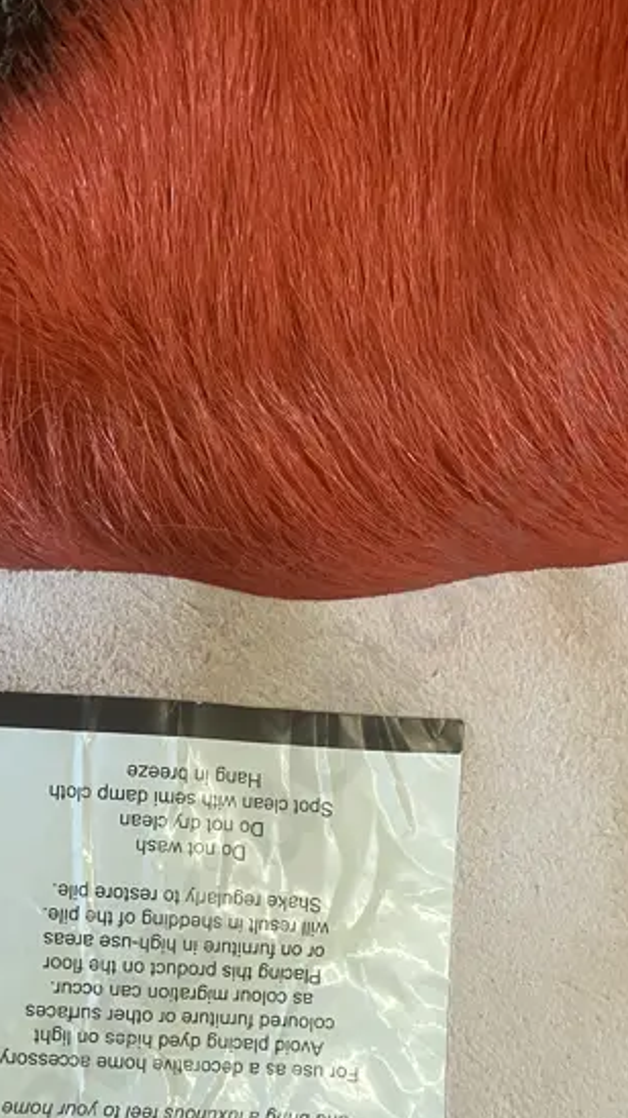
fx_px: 1688
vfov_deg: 34.9
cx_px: 159
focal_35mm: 57
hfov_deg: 20.9
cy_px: 971
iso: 100
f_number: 1.8
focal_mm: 3.99
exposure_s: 1/50
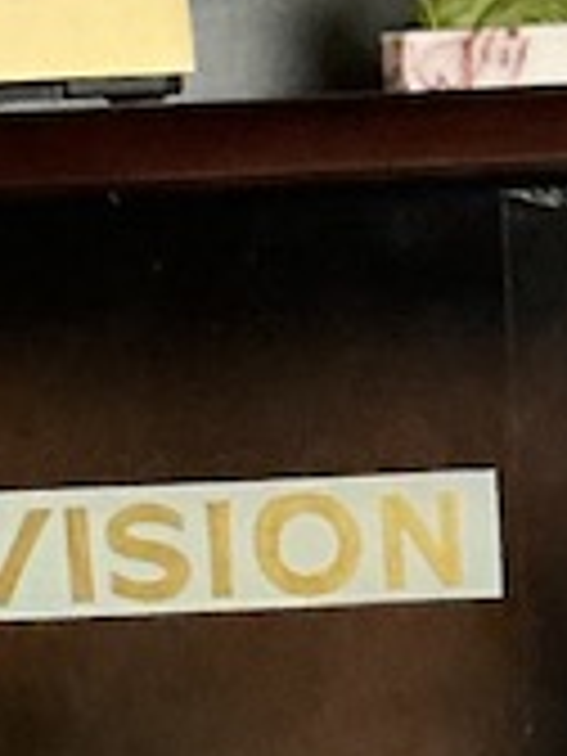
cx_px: 464
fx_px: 4827
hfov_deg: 6.7
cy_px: 1674
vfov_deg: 8.4
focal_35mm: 221
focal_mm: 3
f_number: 1.8
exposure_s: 1/33
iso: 320
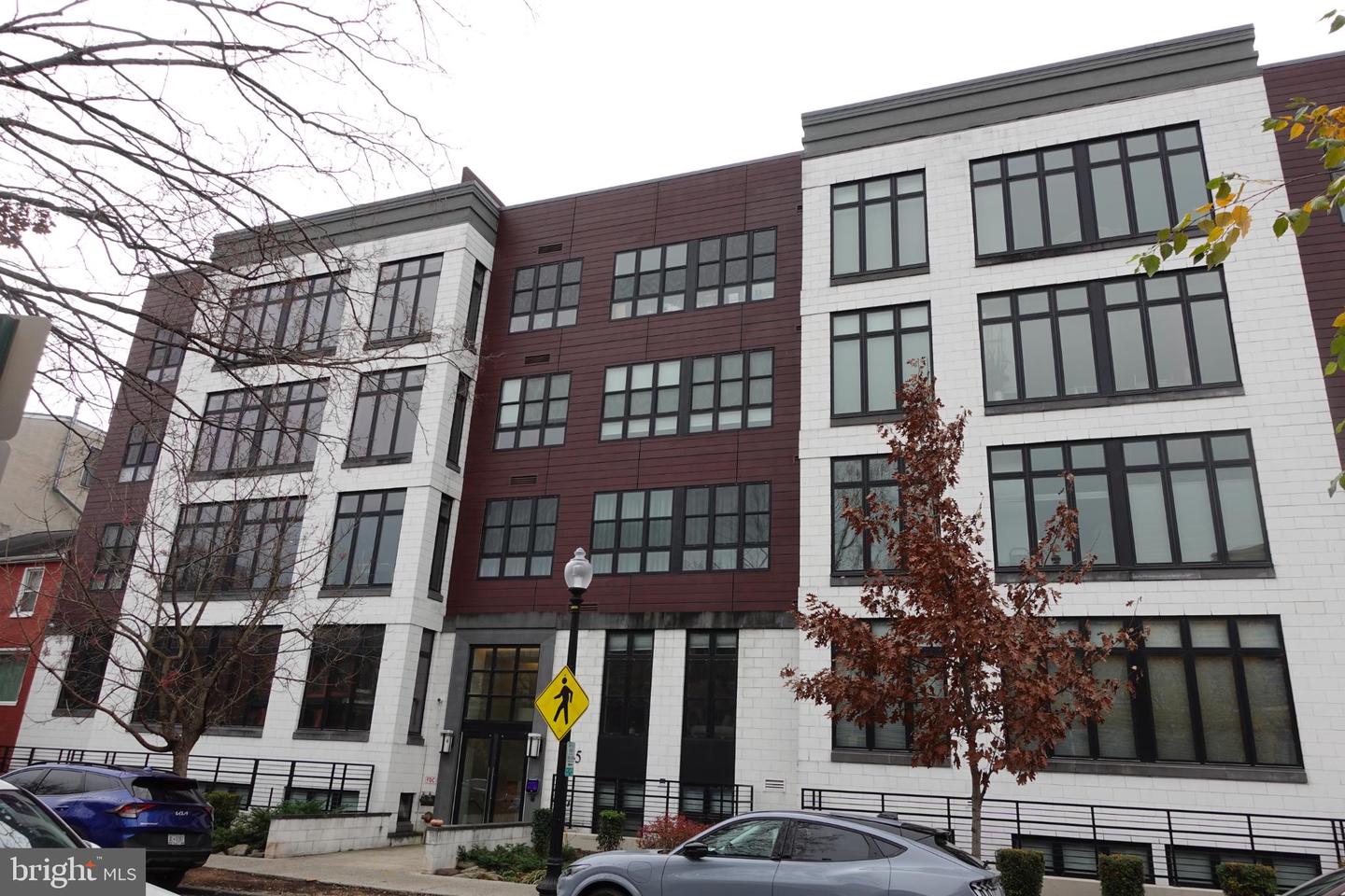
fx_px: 897
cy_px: 448
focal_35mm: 24
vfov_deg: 53.1
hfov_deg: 73.7
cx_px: 672
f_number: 4
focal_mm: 9.4
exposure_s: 1/160
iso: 125
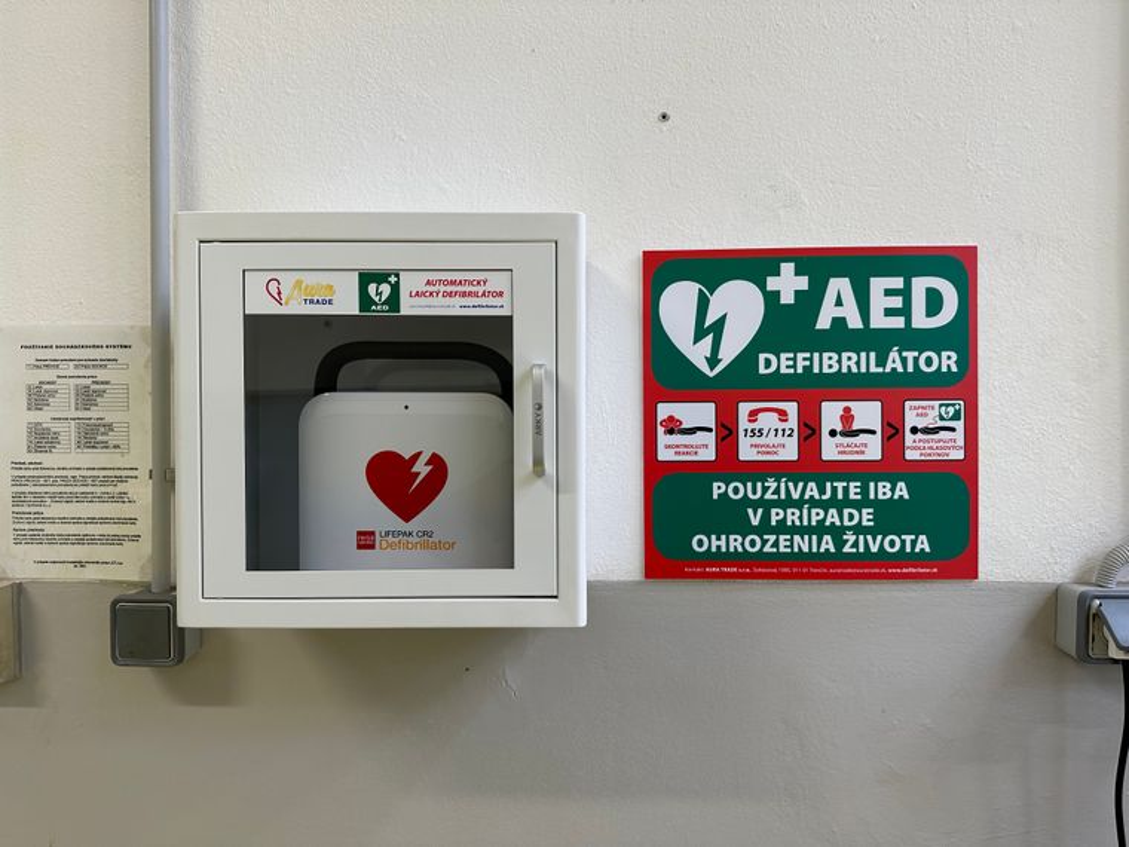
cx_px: 564
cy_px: 424
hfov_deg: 71.6
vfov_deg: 56.8
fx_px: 783
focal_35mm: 24
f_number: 1.78
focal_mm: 6.86
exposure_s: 1/100
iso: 125
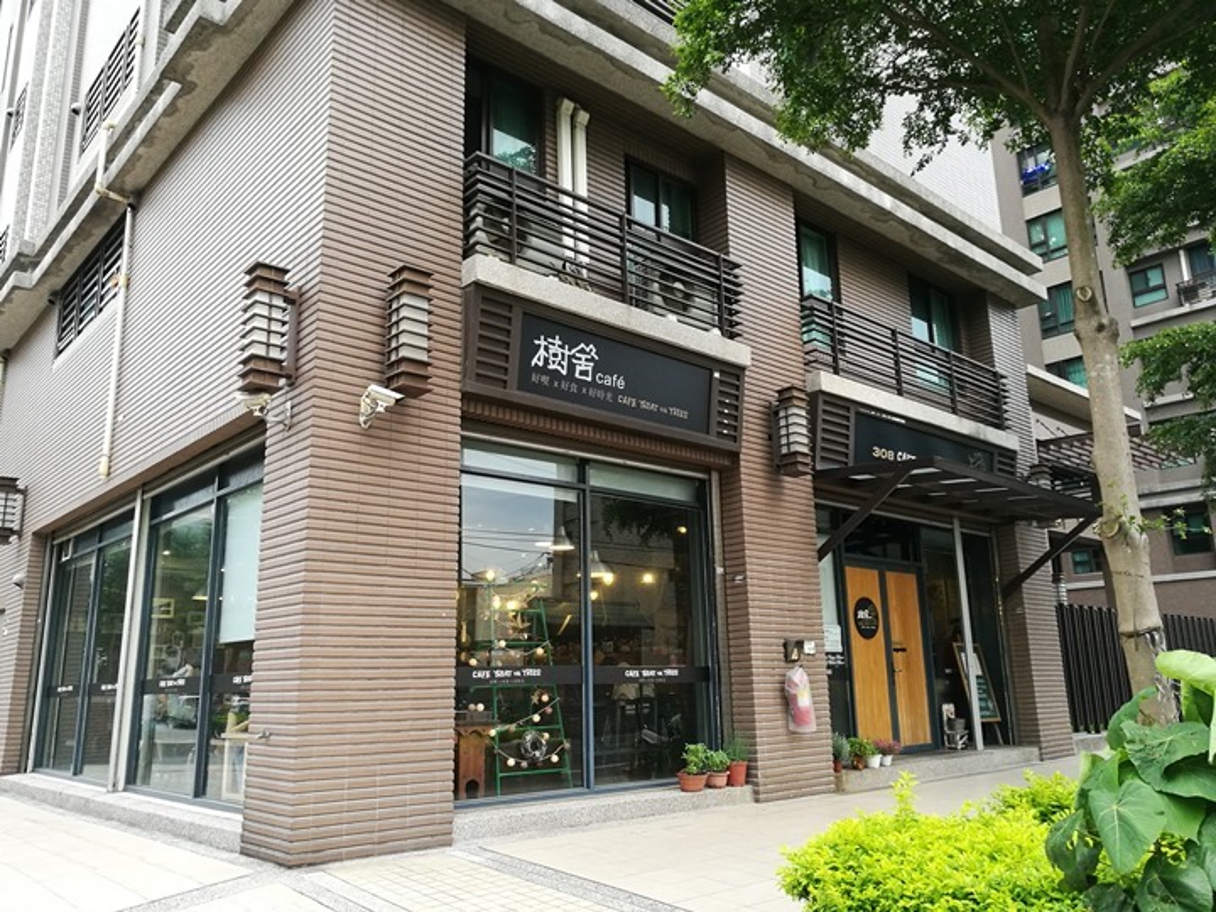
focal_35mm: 27
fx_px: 948
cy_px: 456
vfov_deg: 51.4
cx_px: 608
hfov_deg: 65.3
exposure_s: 1/60
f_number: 2.2
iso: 160
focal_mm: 4.5
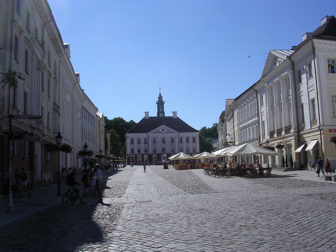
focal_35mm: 38
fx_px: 369
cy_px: 126
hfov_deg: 49.0
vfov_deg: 37.7
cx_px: 168
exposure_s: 1/508
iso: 100
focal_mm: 5.8
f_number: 5.6
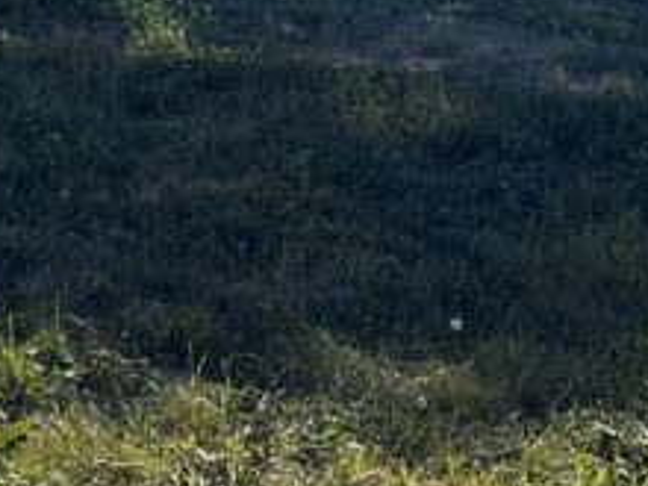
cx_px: 616
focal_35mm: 121
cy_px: -212
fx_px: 2265
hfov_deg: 16.0
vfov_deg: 11.8
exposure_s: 1/2994
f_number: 1.5
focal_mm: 5.7
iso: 50
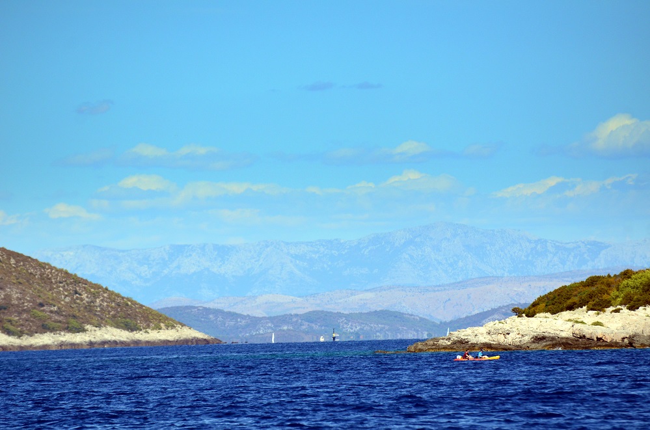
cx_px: 325
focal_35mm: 375
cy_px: 215
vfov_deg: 3.6
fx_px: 6755
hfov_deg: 5.5
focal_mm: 250
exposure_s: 1/5000
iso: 640
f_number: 5.6
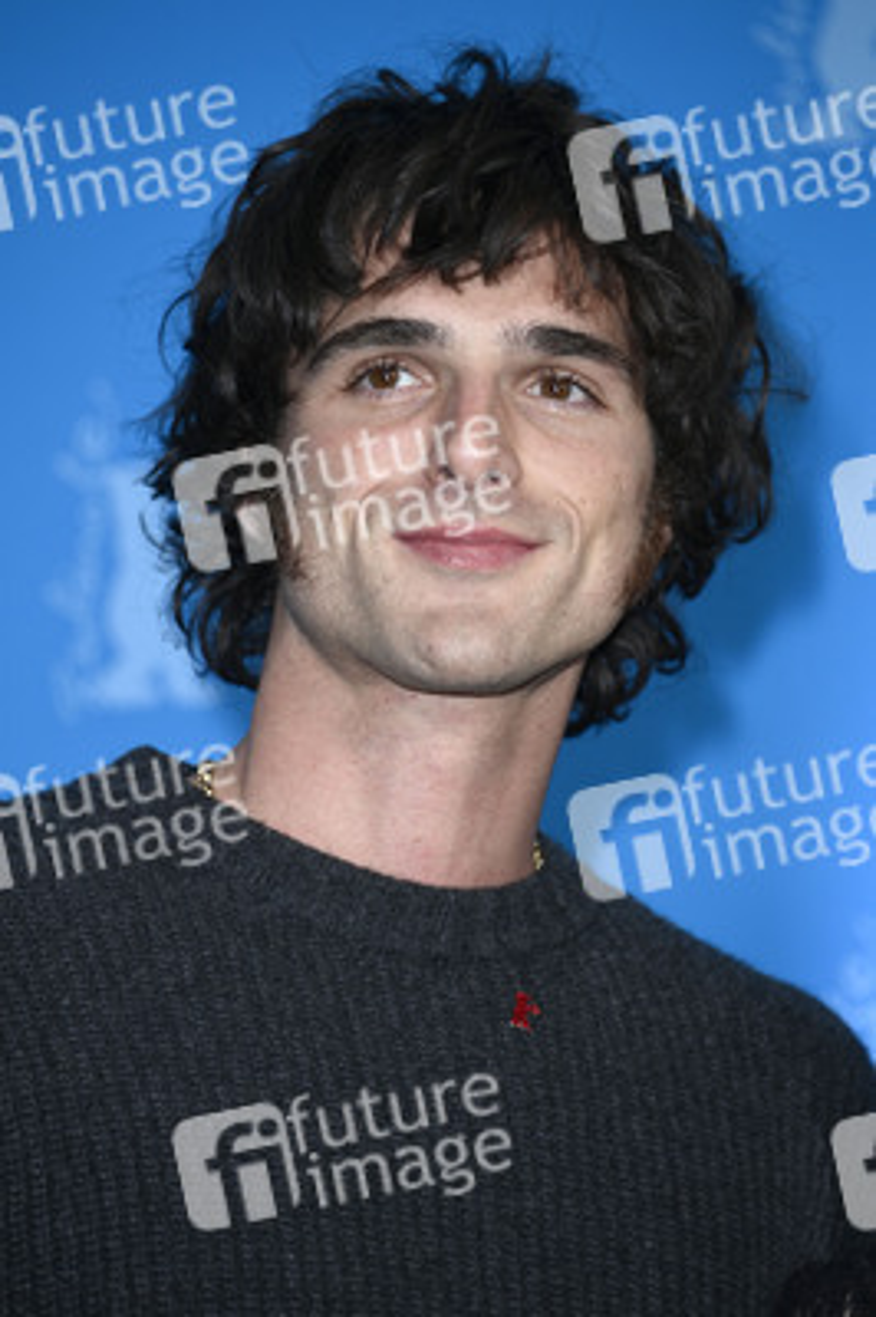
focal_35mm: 300
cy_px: 658
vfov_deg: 6.9
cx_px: 438
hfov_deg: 4.6
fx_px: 10968
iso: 1000
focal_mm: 300
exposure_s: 1/250
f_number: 5.6
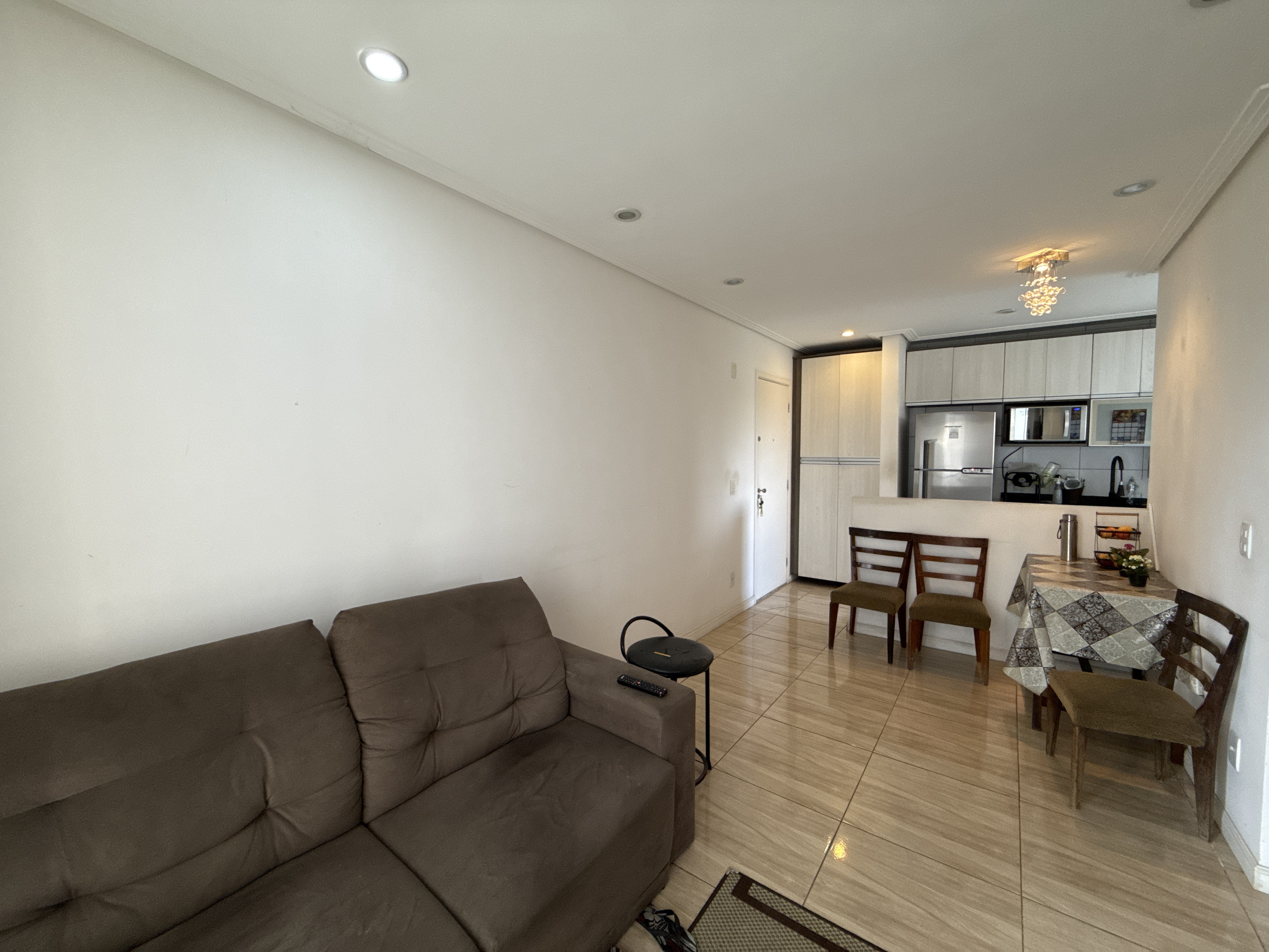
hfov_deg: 102.1
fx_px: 513
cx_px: 634
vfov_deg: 85.7
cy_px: 476
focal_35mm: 14
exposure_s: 1/120
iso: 250
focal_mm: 2.22
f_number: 2.2
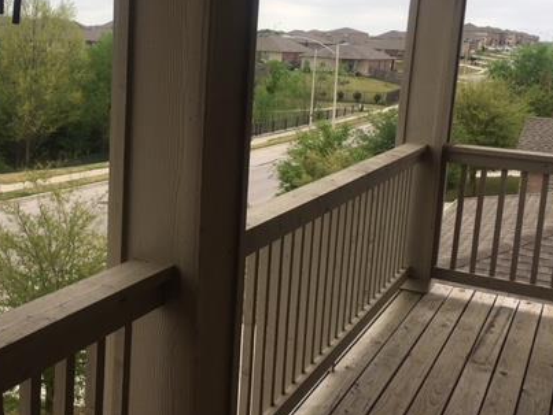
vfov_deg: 31.5
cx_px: 200
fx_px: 736
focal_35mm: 46
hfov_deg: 40.9
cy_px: 170
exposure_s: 1/725
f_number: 2.2
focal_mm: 4.15
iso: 25
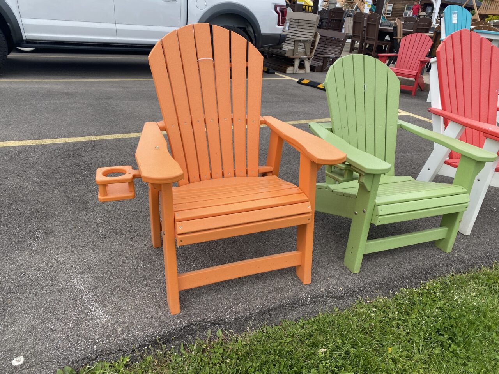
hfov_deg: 67.3
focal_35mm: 26
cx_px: 250
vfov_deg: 53.1
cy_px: 187
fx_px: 375
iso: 32
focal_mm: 4.25
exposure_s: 1/1808
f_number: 1.8
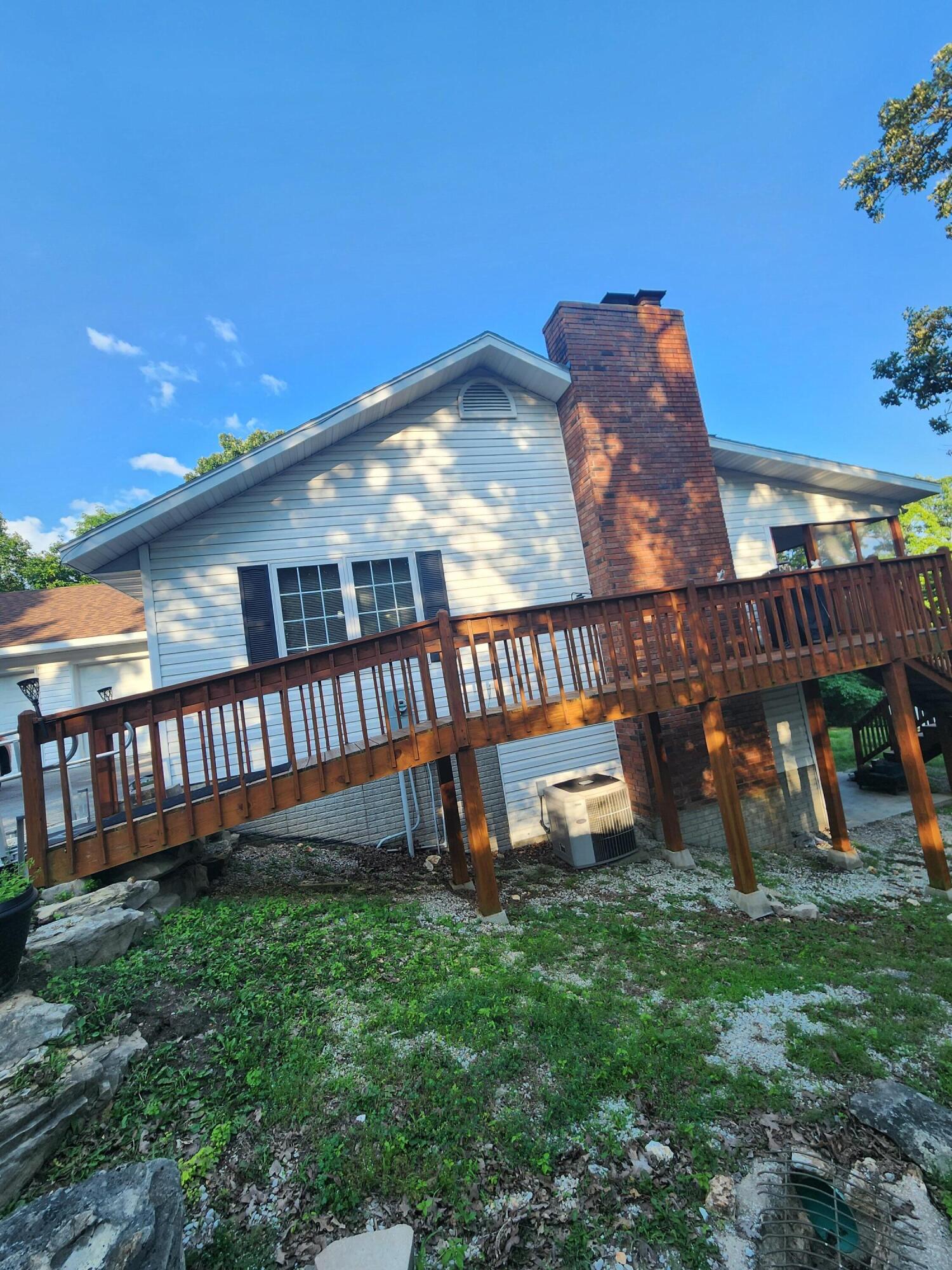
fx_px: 477
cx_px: 476
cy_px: 635
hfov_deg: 89.9
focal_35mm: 13
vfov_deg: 106.2
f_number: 2.2
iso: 50
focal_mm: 2.2
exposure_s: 1/433
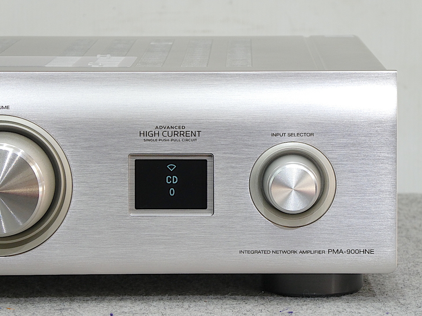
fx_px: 1951
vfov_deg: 9.3
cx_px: 211
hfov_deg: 12.3
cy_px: 158
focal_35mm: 160
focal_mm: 28.7
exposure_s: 1/13
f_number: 5.5
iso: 200
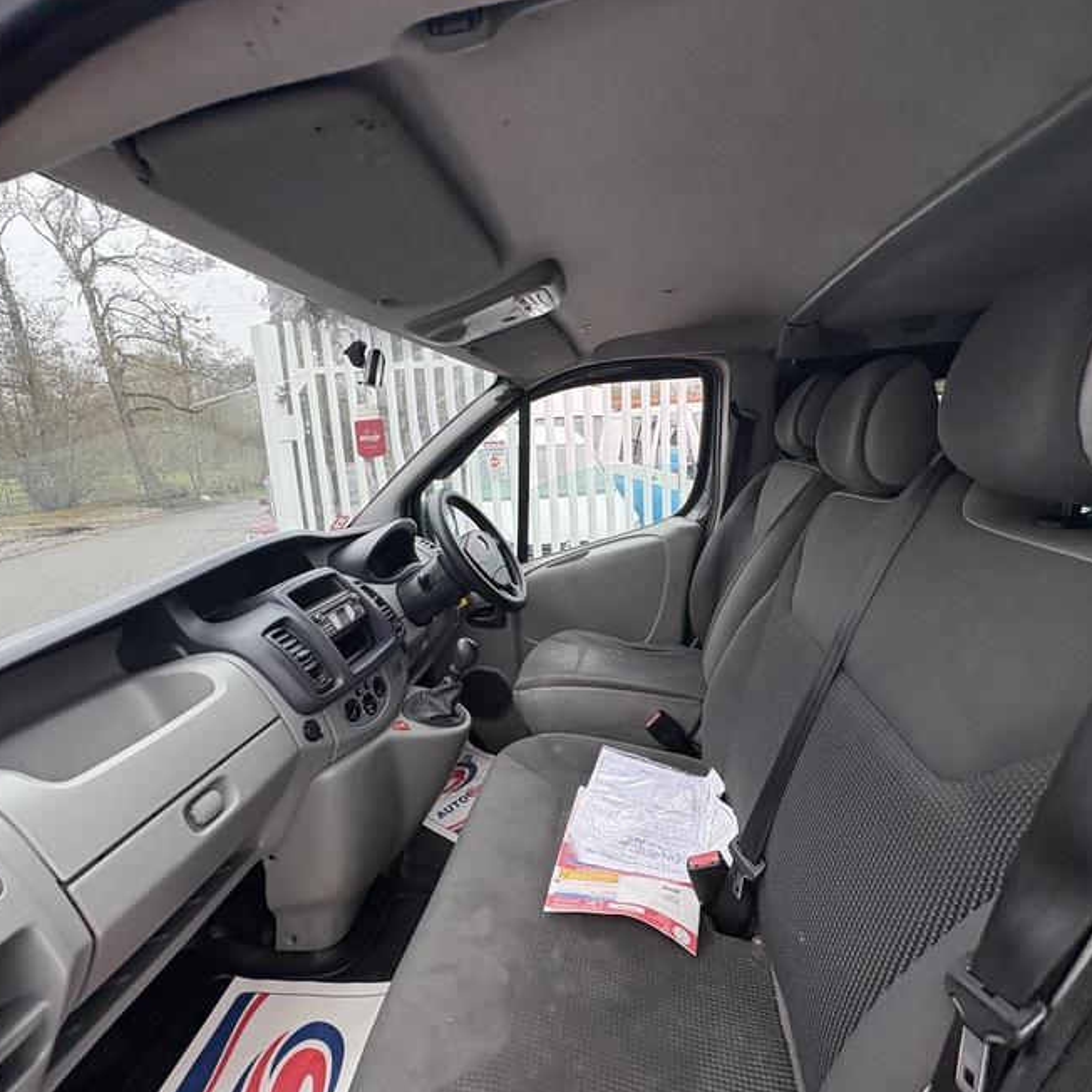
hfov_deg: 84.0
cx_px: 538
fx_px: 607
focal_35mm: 17
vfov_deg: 84.0
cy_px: 556
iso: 80
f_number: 2.2
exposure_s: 1/99
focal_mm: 2.22
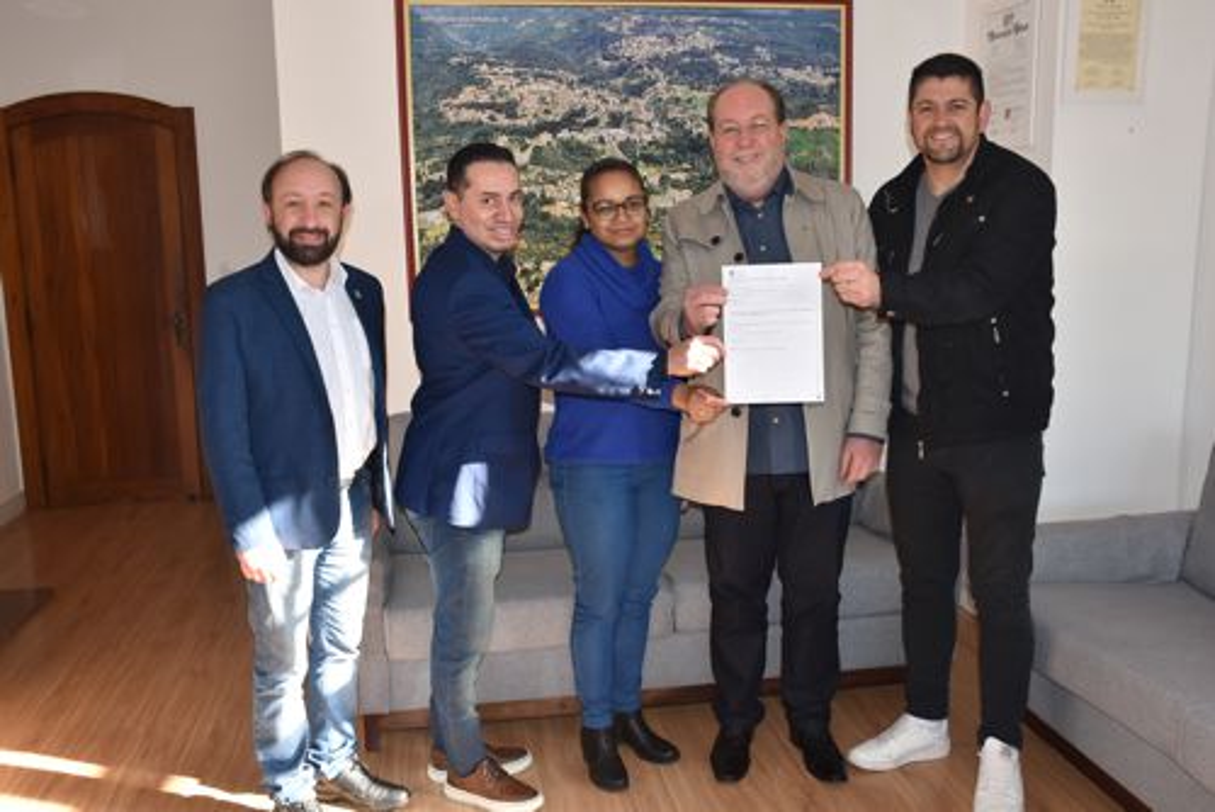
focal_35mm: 33
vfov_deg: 40.0
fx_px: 1114
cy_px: 406
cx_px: 608
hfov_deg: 57.2
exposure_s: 1/125
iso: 640
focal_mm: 22
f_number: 5.6
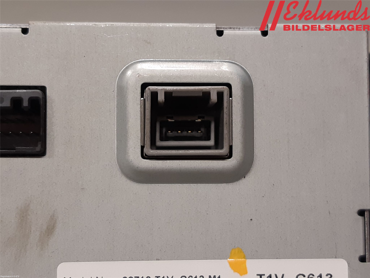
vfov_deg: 53.1
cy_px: 139
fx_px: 278
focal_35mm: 26
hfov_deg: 67.3
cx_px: 185
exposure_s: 1/50
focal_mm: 3.93
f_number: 1.7
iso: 100
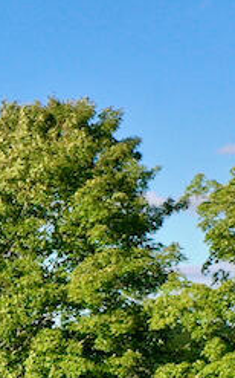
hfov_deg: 6.9
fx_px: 1519
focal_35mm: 148
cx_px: -687
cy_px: 526
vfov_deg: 13.5
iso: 100
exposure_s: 1/60
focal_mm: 10.26
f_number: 3.5
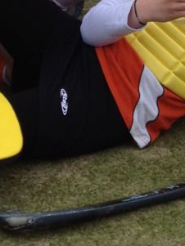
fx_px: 1104
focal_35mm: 155
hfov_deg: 9.6
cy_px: -219
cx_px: 48
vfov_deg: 11.6
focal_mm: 4.28
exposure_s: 1/365
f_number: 2.4
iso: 64
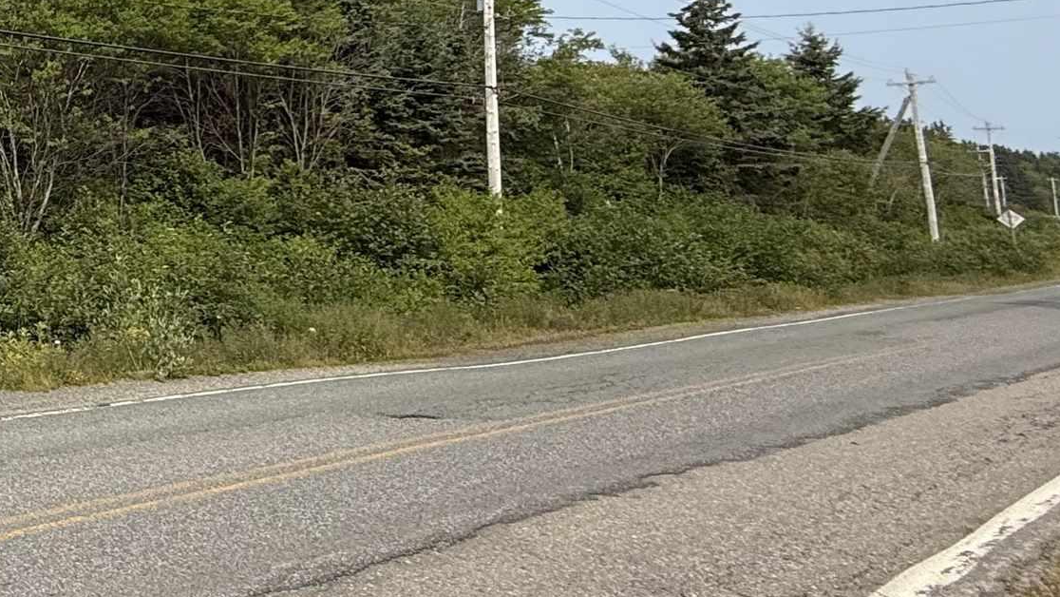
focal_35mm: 42
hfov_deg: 36.3
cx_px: -237
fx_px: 1181
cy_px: 22
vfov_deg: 27.0
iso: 50
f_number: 2.2
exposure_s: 1/1368
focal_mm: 2.22
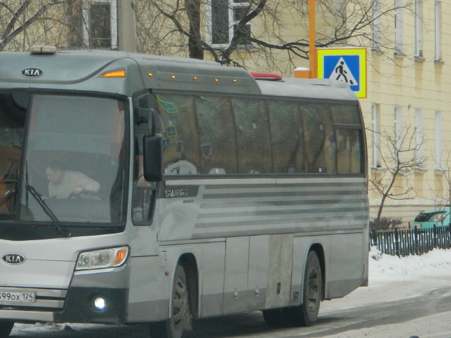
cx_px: 108
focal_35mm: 329
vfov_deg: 4.5
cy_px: 208
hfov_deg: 6.0
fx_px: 4289
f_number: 5.1
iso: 220
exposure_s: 1/500
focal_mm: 31.8
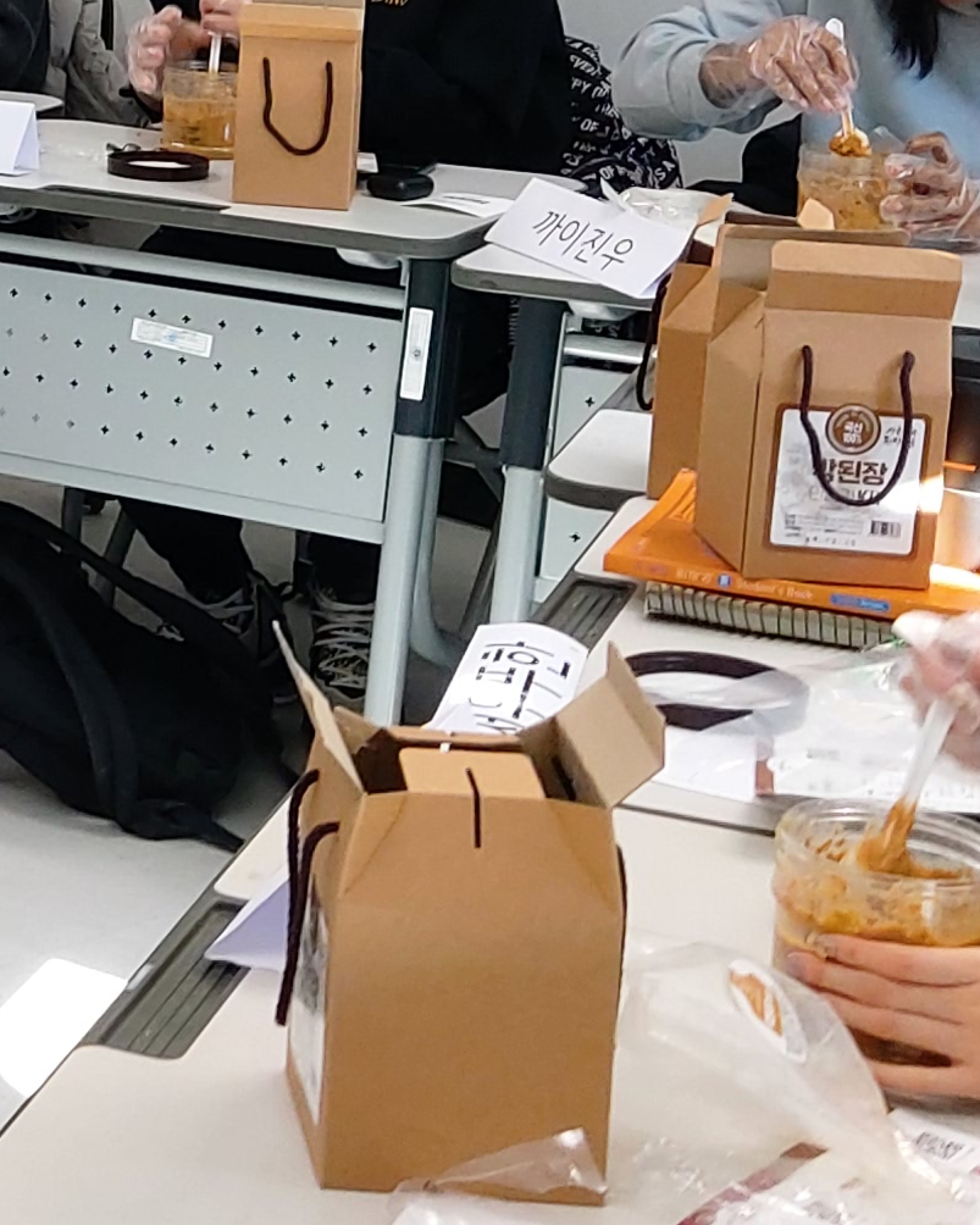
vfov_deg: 19.1
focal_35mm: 98
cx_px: -466
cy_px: 44
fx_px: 3554
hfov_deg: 14.7
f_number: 2
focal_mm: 4.58
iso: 100
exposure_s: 1/60
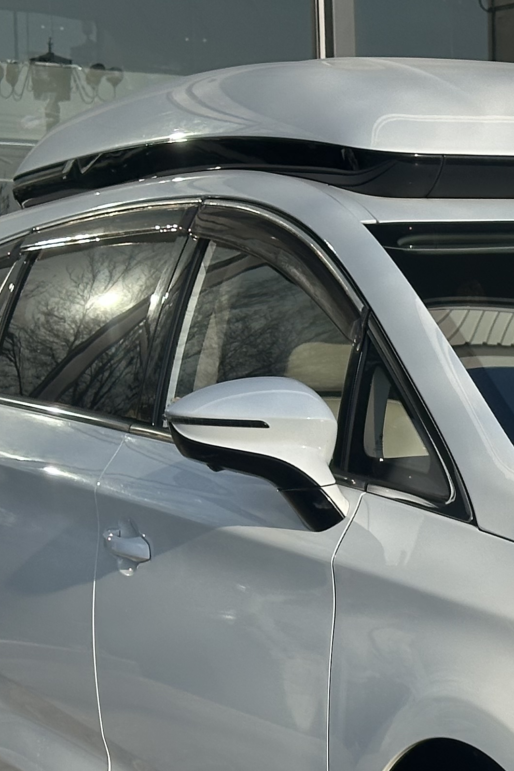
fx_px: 2699
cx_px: 727
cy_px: 667
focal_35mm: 126
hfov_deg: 10.6
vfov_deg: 16.1
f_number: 1.78
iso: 64
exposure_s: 1/5000
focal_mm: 6.86
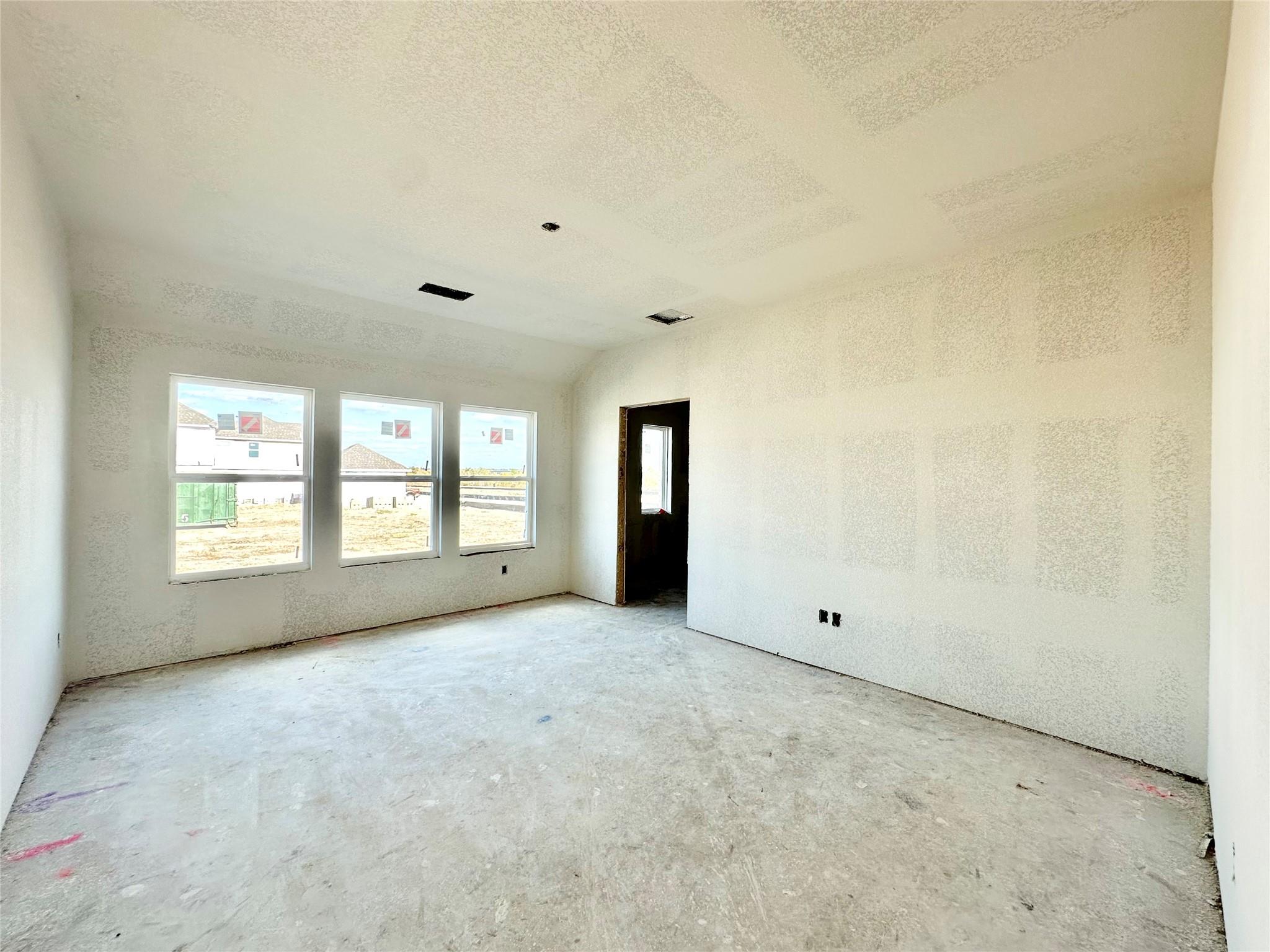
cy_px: 476
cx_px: 635
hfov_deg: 102.1
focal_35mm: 14
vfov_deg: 85.7
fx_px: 514
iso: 40
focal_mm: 2.22
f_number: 2.2
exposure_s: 1/109
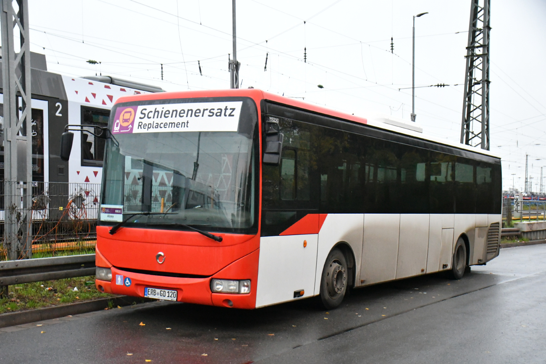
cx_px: 273
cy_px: 182
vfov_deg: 26.5
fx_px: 774
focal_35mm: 51
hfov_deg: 38.9
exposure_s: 1/500
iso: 7200
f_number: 4.2
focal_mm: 34
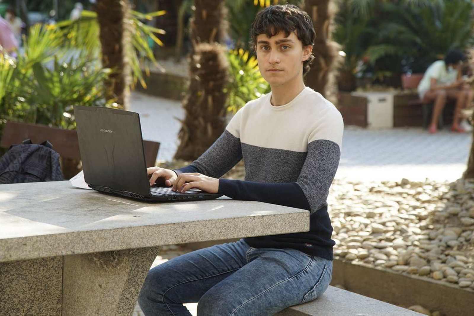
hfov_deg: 19.5
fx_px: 1383
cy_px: 158
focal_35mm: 105
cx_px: 237
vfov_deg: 13.0
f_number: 5.6
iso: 200
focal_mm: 105
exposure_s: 1/160
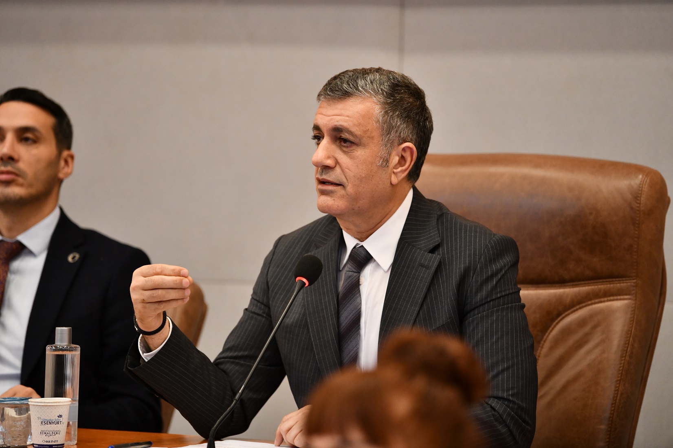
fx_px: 3178
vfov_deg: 8.1
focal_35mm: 170
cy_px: 224
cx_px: 336
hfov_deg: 12.1
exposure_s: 1/200
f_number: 2.8
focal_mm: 170
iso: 1600
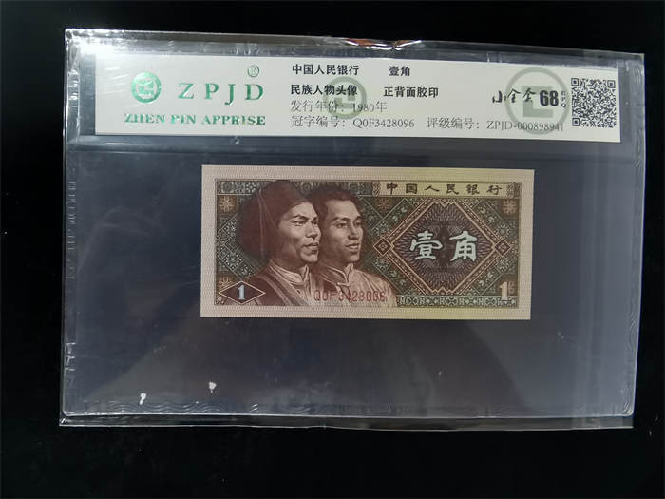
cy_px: 250
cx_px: 332
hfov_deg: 65.3
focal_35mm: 27
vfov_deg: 51.4
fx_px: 519
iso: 500
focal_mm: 2.26
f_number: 2.2
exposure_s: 1/20
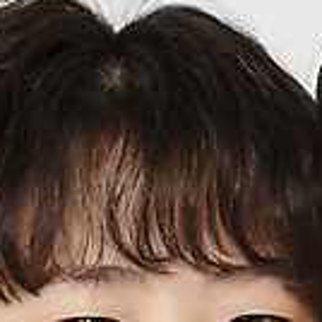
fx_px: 8009
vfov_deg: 2.3
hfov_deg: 2.3
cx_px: 359
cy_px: 341
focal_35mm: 761
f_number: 16
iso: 100
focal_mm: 200
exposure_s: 1/125
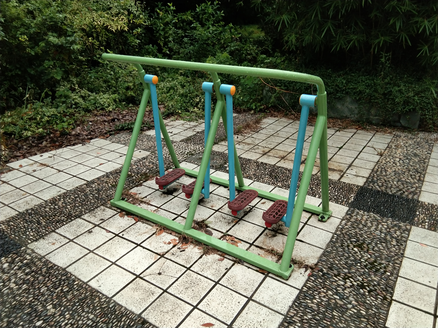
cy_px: 164
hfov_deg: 58.4
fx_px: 392
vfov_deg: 45.4
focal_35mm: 31
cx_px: 219
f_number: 2.2
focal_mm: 3.69
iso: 320
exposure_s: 1/33.3
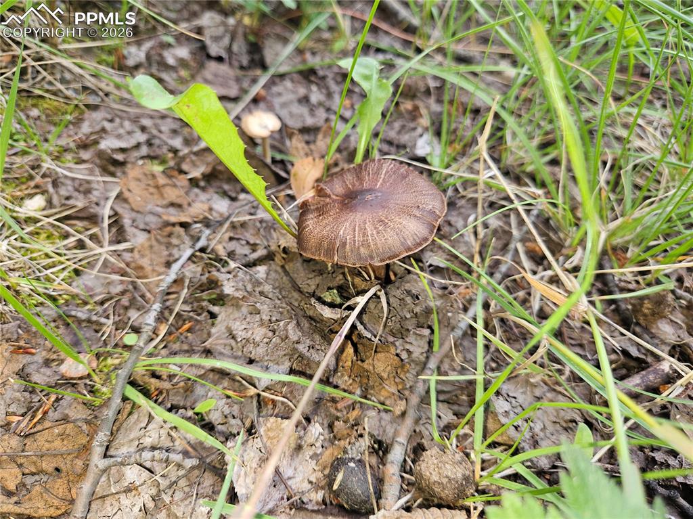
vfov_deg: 58.8
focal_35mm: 23
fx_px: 460
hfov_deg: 74.0
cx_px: 346
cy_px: 260
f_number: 1.8
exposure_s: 1/120
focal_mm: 5.4
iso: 25
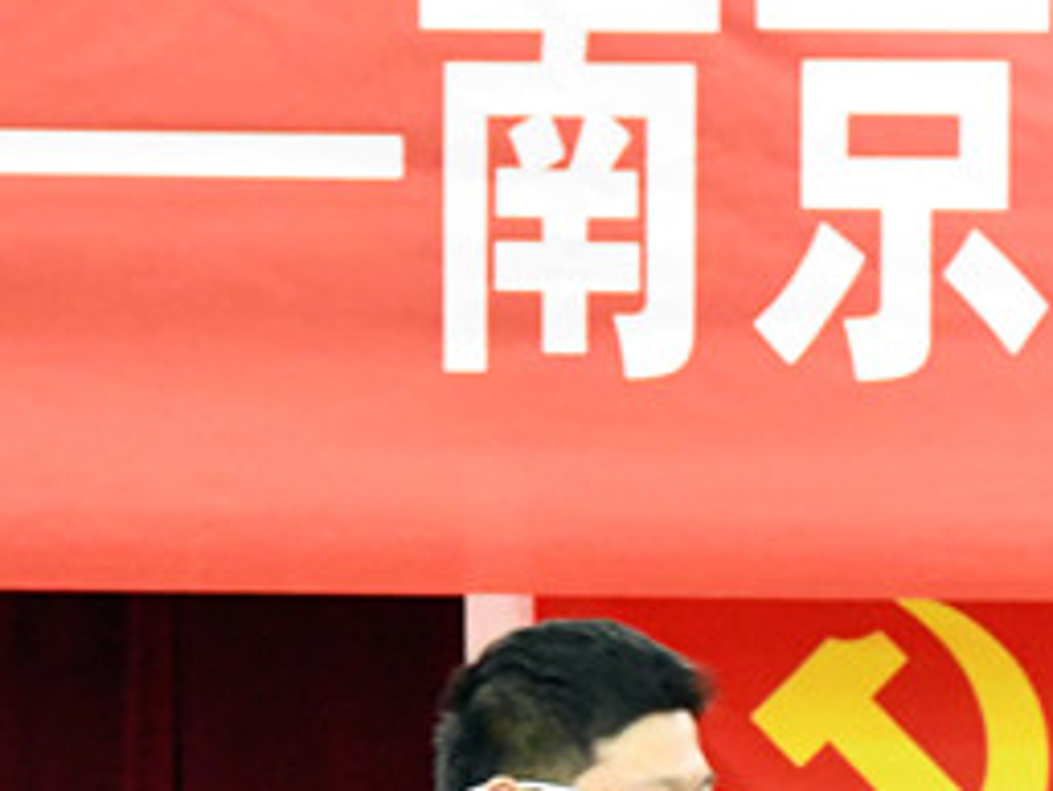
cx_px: 1016
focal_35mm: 503
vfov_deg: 3.0
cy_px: 809
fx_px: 15308
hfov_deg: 3.9
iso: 9000
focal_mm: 112
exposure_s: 1/60
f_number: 5.3
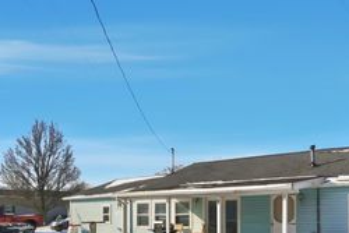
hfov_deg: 58.9
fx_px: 291
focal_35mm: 30
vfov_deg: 39.6
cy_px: 221
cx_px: 258
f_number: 5.6
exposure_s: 1/4000
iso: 125
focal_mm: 10
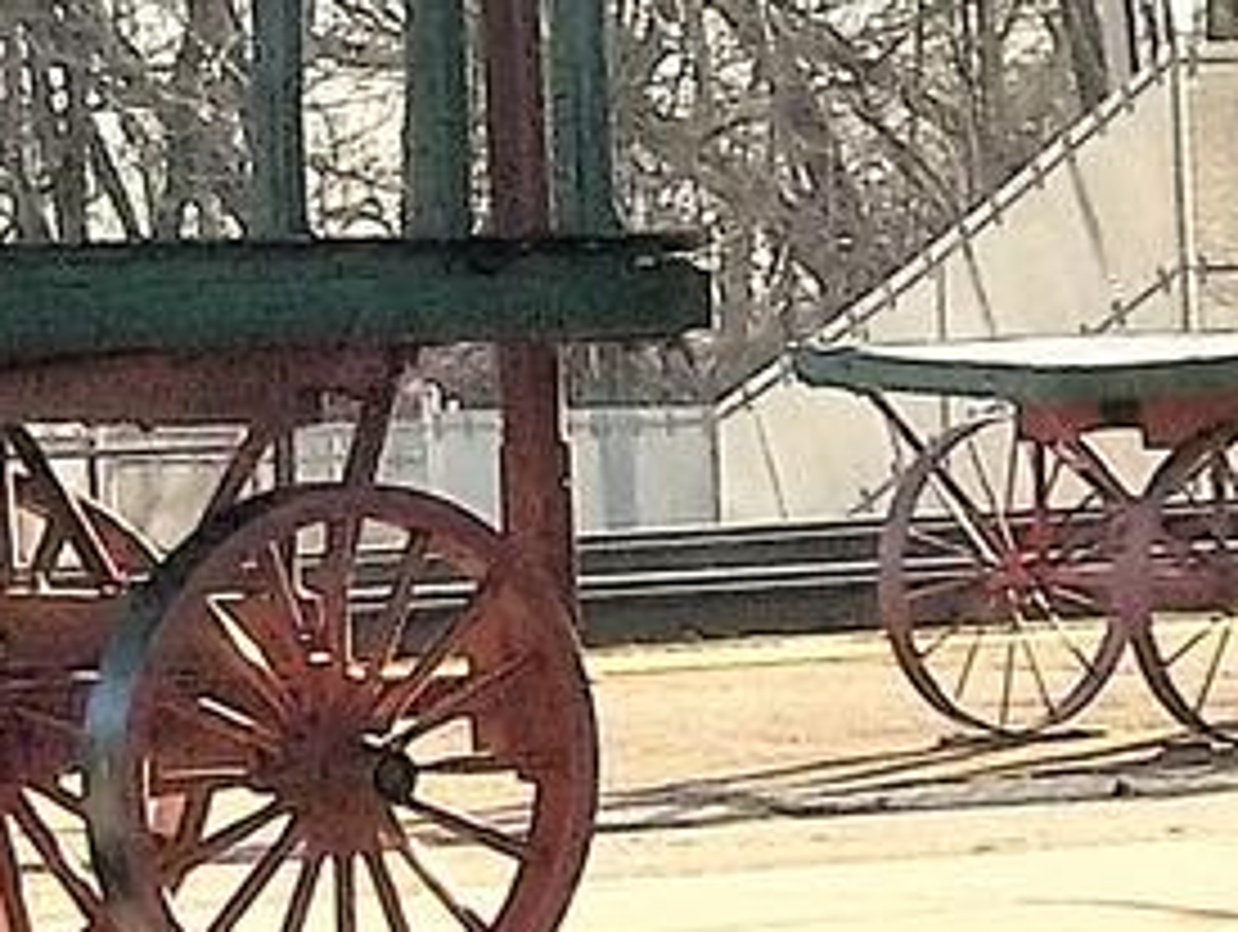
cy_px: 311
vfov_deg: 6.3
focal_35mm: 238
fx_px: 8523
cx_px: 448
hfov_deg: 8.3
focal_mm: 5.7
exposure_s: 1/500
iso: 80
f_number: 2.9
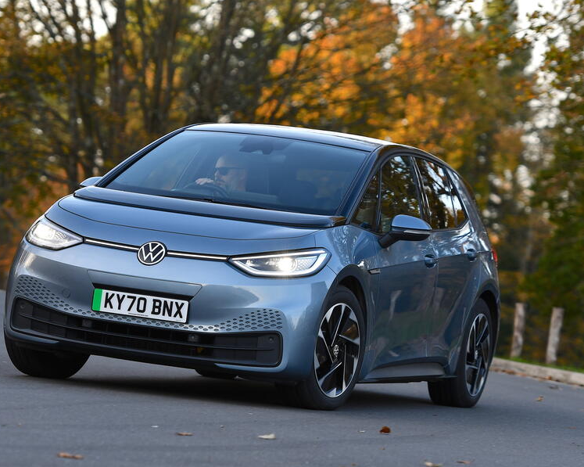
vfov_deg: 7.5
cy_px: 234
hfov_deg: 9.3
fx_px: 3576
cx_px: 265
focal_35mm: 207
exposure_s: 1/400
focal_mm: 122
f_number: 3.5
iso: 250
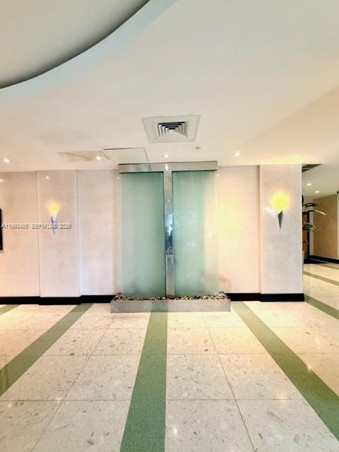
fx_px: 183
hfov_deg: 85.7
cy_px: 226
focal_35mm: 14
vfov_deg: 102.1
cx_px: 170
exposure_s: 1/60
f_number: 2.2
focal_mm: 2.22
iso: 400
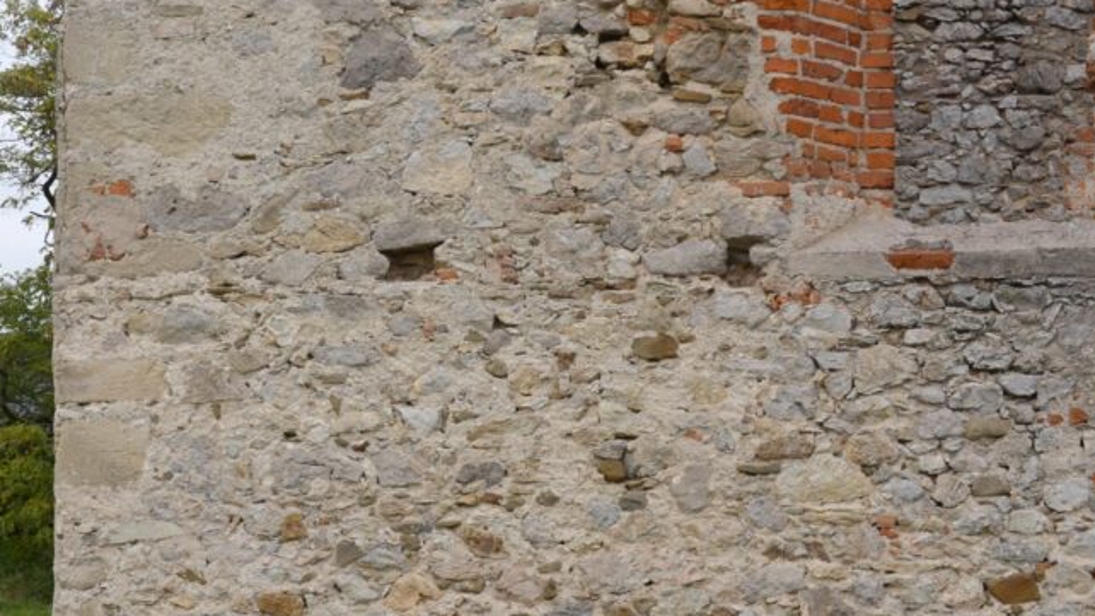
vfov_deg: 8.8
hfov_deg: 15.5
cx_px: 300
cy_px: 164
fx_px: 4002
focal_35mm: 138
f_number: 7.1
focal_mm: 55
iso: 100
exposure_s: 1/200
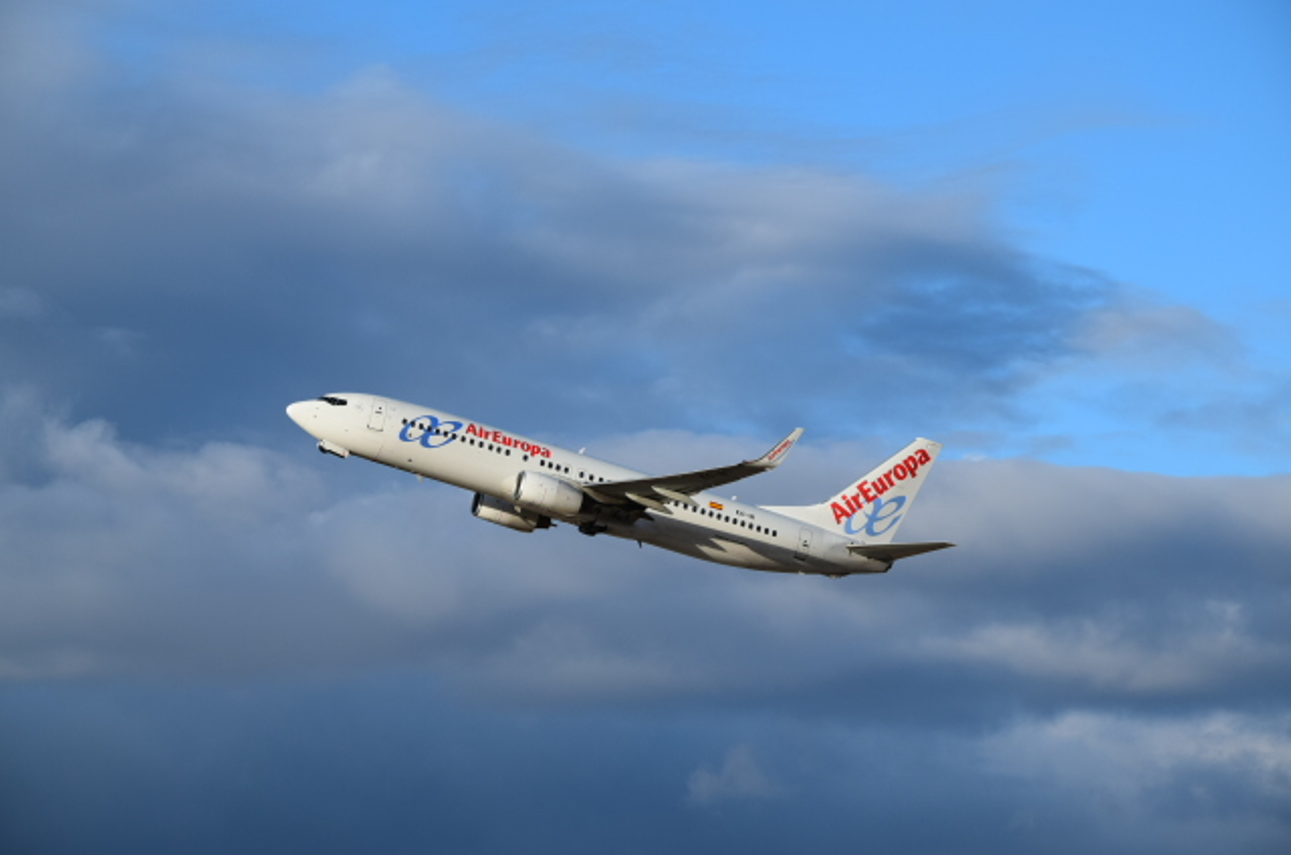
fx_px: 5637
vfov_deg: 8.7
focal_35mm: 158
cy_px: 428
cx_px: 646
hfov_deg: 13.1
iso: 200
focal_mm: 105
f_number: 9
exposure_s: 1/800
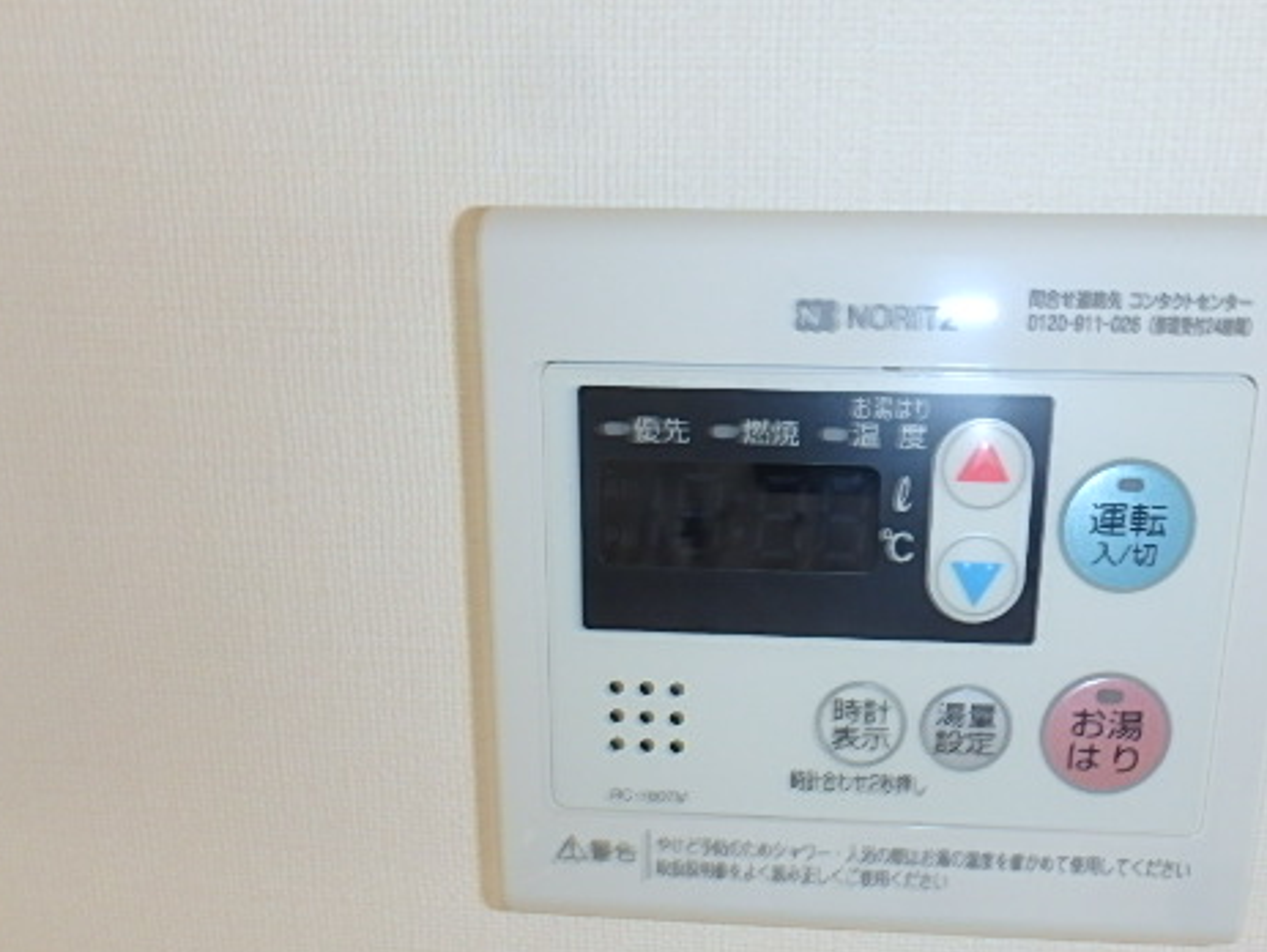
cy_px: 632
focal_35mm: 29
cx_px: 747
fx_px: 1062
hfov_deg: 61.2
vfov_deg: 47.5
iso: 320
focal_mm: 3.7
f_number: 6
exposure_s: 1/30
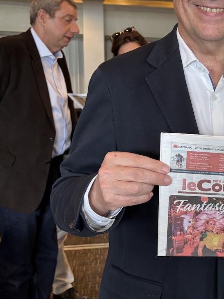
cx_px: 241
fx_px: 526
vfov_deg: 31.7
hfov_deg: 22.8
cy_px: 159
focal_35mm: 61
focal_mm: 5.96
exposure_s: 1/60
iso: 200
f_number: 1.6
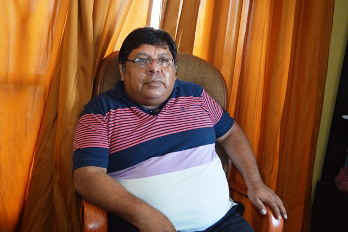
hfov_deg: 46.4
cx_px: 174
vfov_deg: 31.9
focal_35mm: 42
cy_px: 116
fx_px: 406
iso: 900
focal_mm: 28
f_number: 4.5
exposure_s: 1/60
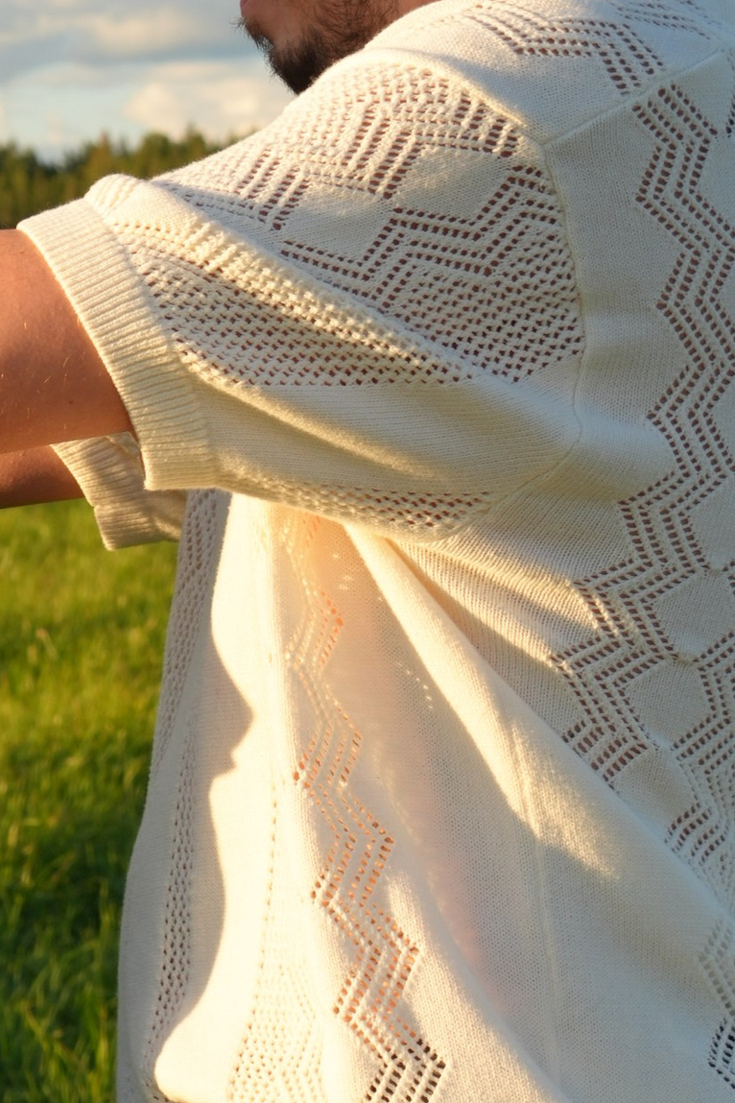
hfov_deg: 9.8
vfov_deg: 15.0
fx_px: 4195
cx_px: -242
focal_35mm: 137
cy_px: 664
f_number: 7.1
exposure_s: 1/250
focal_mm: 41
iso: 200
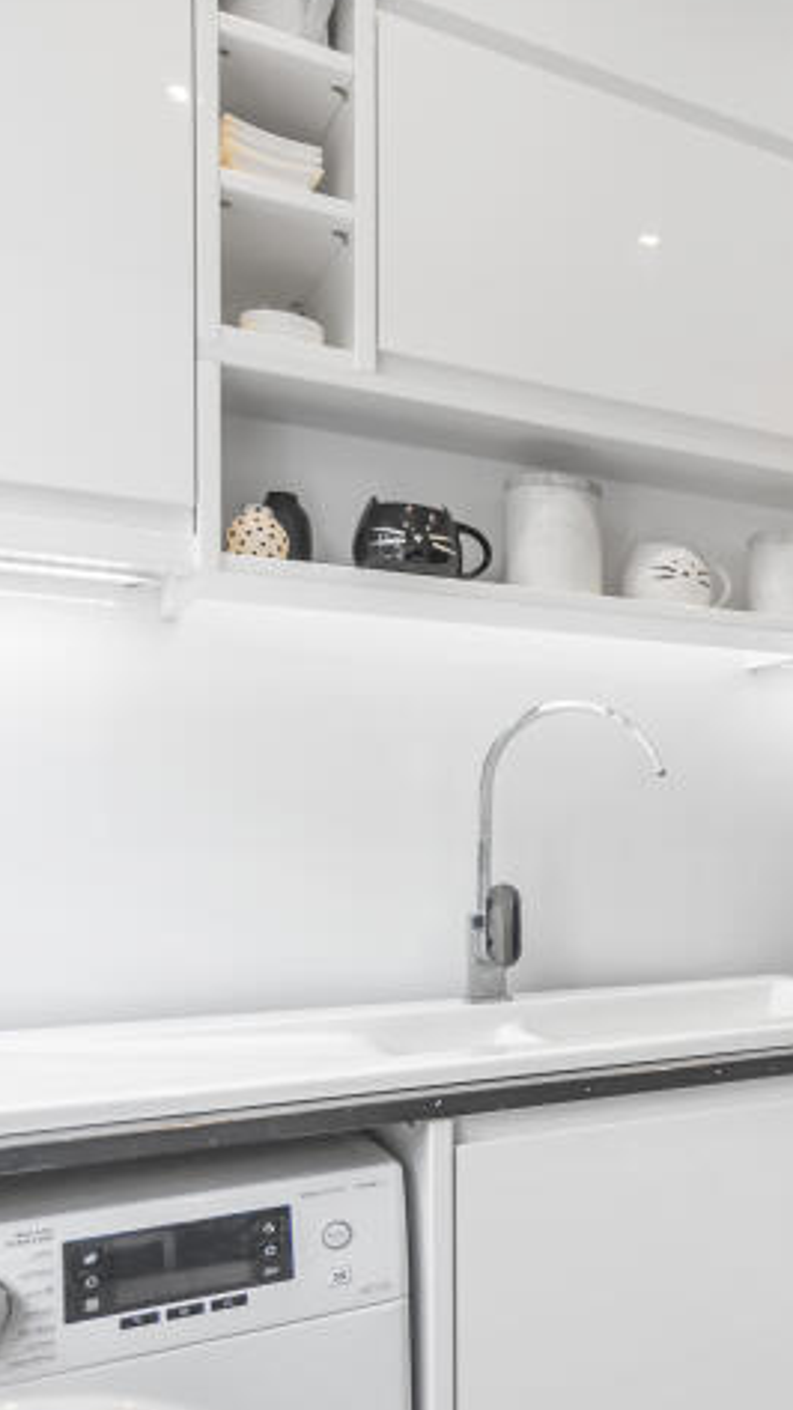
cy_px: 851
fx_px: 1271
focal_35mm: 34
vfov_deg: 57.5
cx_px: 996
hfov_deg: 29.0
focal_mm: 15
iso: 400
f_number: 5
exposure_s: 1/160
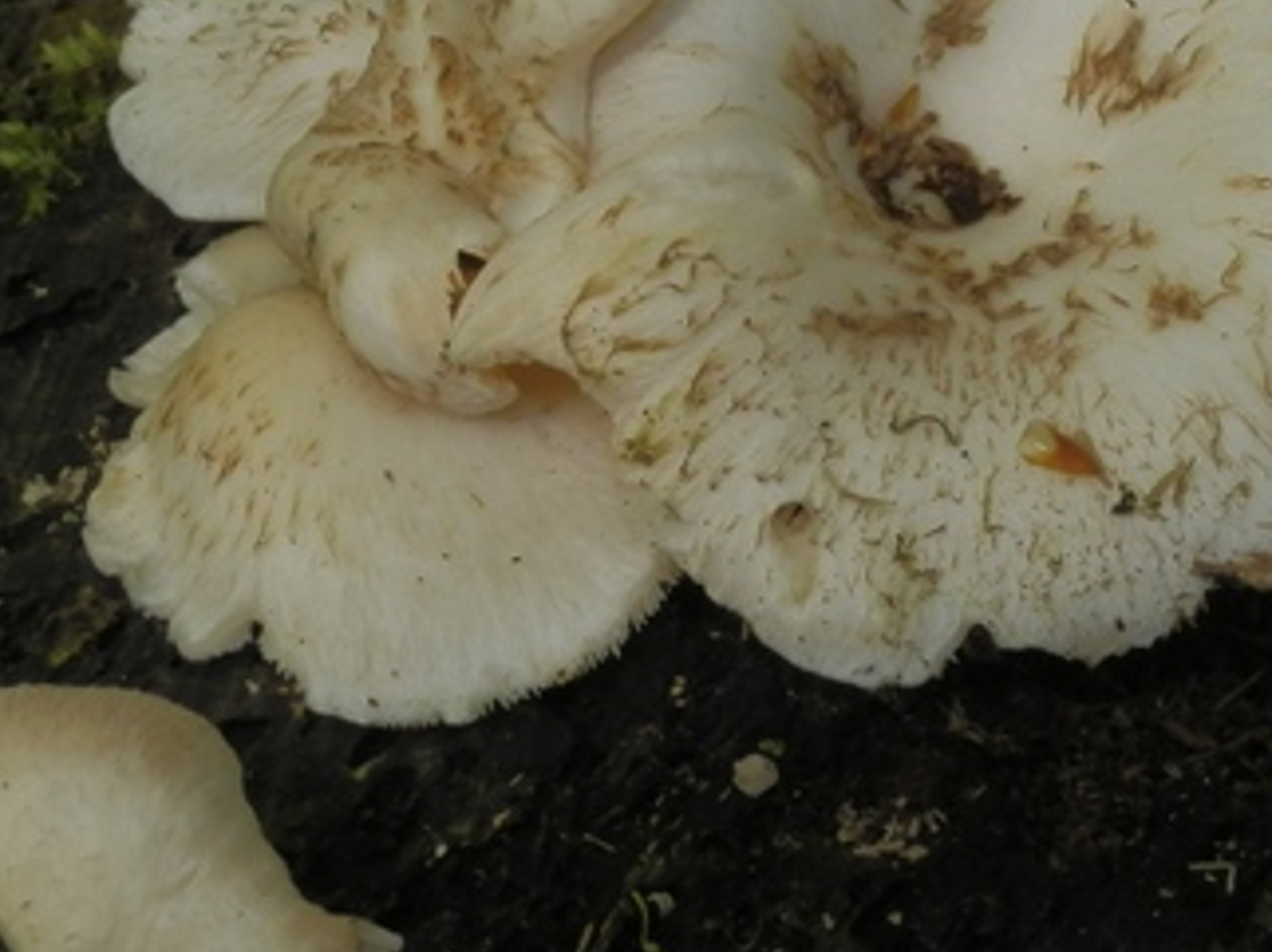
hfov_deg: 21.0
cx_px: 1063
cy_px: 340
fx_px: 3378
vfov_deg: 16.0
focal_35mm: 92
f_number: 9.9
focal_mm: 6.7
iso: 80
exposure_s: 1/125
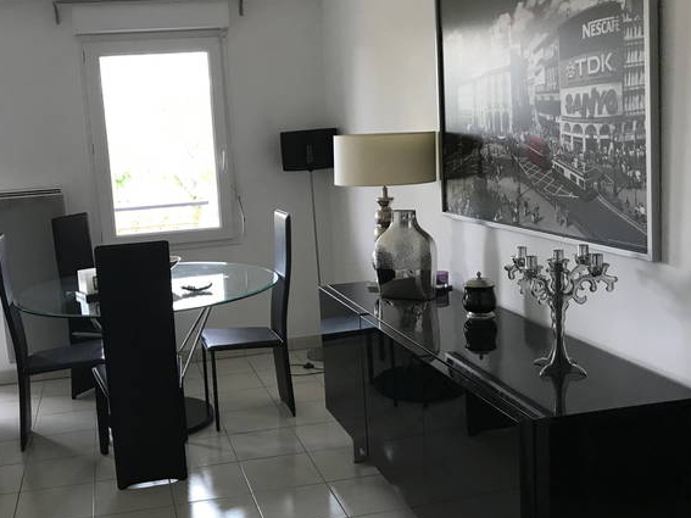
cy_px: 251
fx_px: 778
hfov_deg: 47.2
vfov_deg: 36.8
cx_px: 241
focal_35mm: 39
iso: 40
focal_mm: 3.99
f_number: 1.8
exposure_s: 1/25
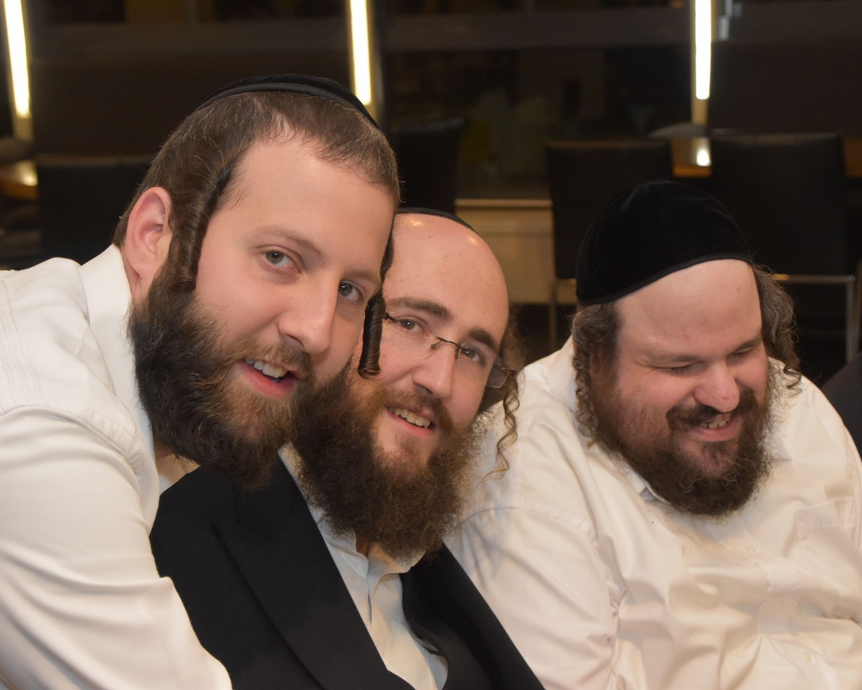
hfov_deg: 24.9
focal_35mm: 77
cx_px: 471
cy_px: 344
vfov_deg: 20.0
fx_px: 1954
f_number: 4.8
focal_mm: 45
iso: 2000
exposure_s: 1/60
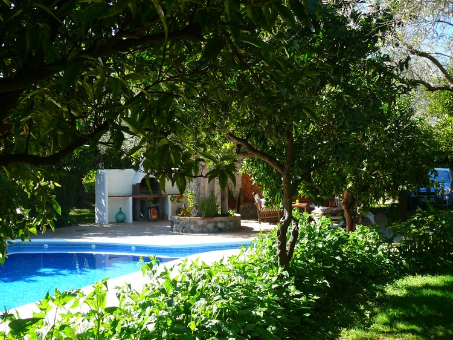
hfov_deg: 45.8
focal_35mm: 41
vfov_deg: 35.1
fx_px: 536
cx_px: 226
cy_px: 170
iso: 100
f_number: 2.8
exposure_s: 1/100
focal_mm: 8.7
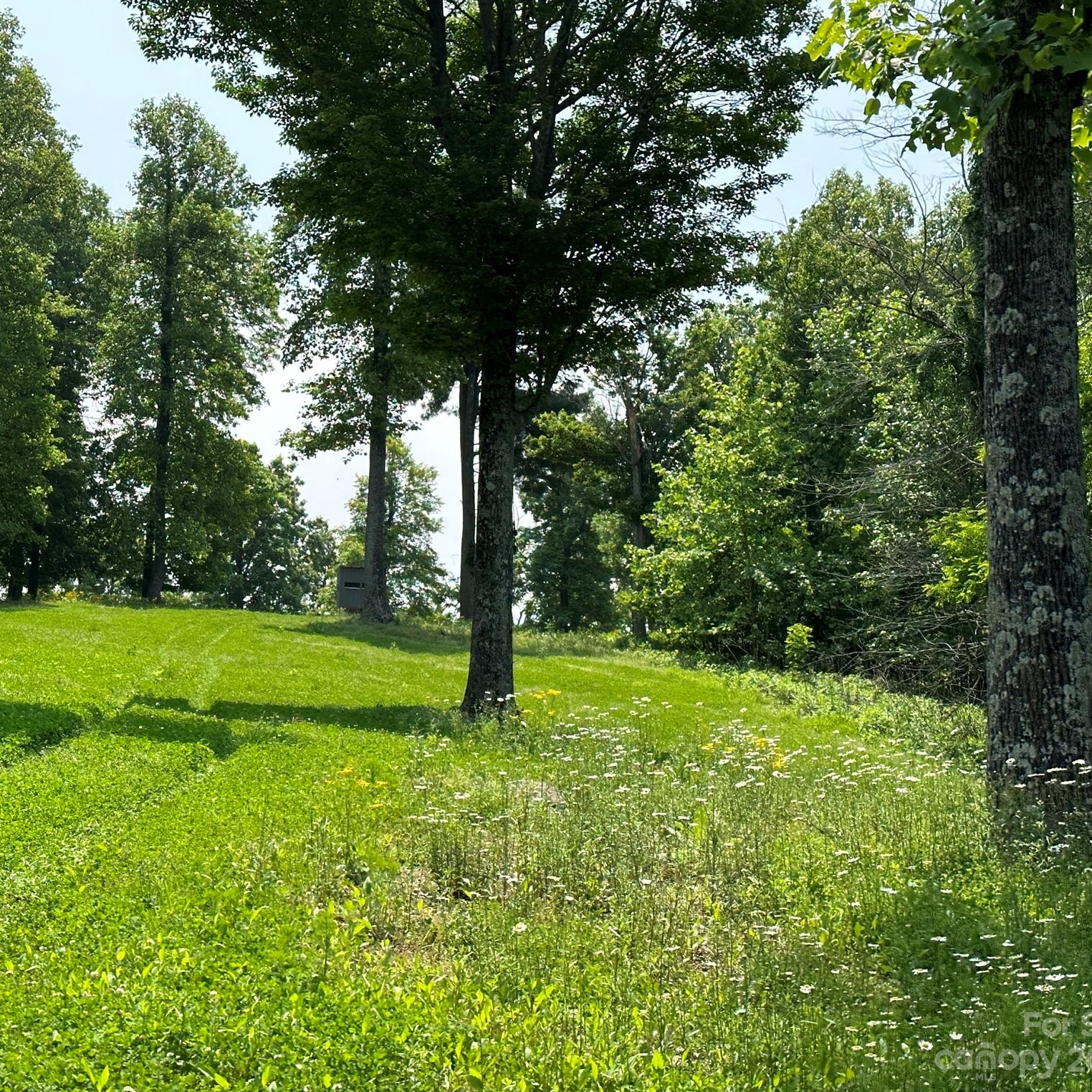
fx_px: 2034
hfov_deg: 29.9
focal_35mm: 57
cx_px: 414
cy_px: 545
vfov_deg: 30.0
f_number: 1.78
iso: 64
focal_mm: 6.86
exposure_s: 1/2028
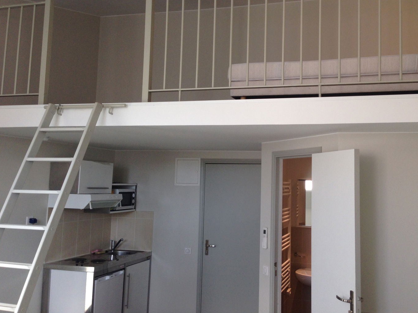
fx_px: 471
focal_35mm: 39
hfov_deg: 47.7
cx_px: 245
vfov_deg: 36.8
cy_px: 137
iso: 64
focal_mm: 4.12
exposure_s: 1/60
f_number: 2.4
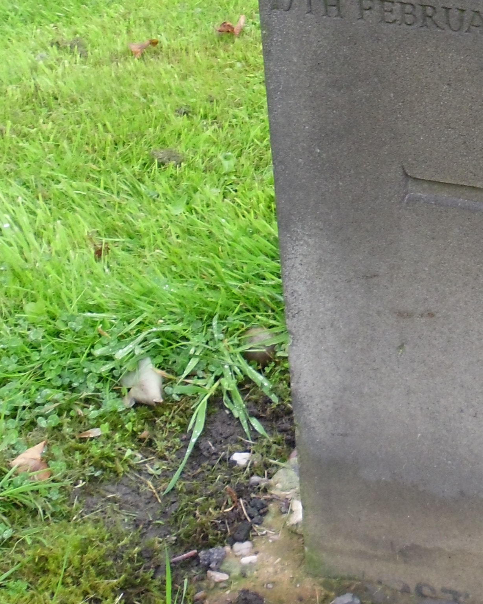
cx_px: 536
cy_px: 87
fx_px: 1519
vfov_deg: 22.1
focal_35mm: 85
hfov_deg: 17.4
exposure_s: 1/98
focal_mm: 5.6
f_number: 3.3
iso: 80
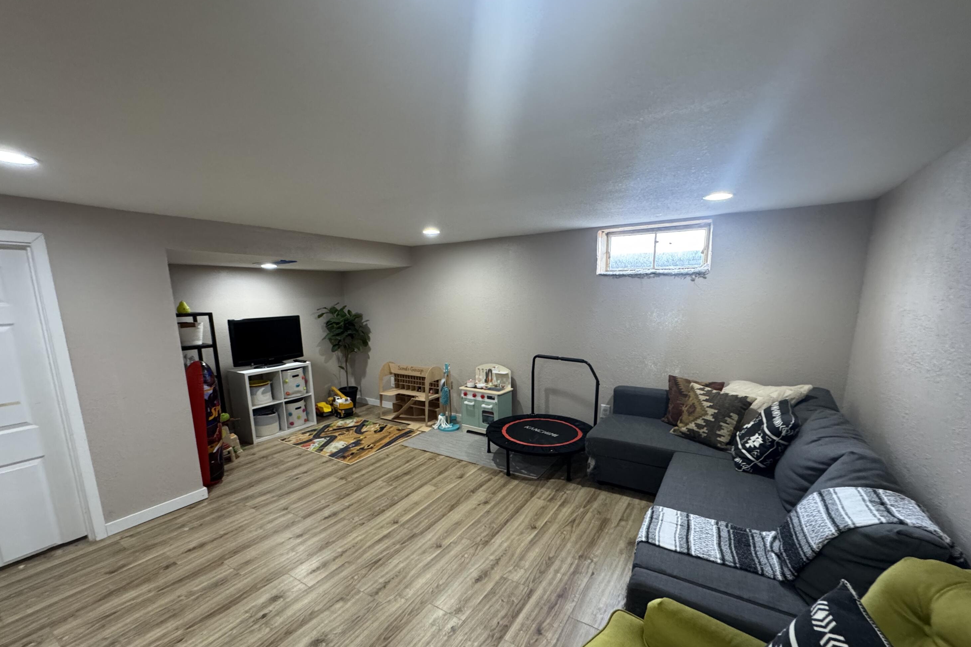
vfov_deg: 76.8
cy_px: 371
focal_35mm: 15
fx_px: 405
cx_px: 473
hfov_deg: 100.4
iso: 320
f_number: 2.2
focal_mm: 2.22
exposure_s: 1/60
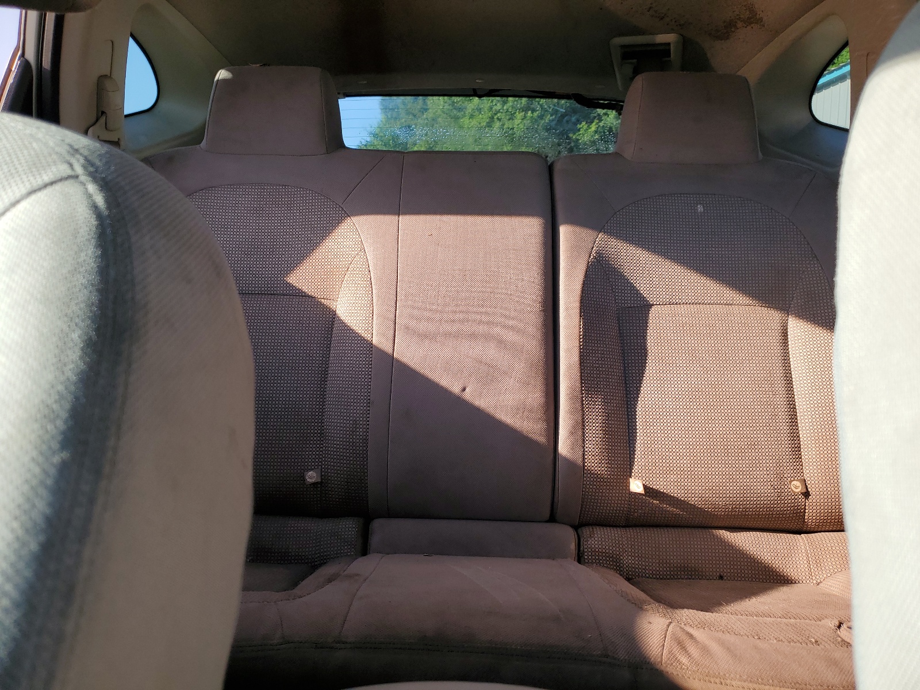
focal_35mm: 26
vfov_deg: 53.1
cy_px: 345
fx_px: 691
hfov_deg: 67.3
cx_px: 460
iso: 50
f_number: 1.5
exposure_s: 1/455
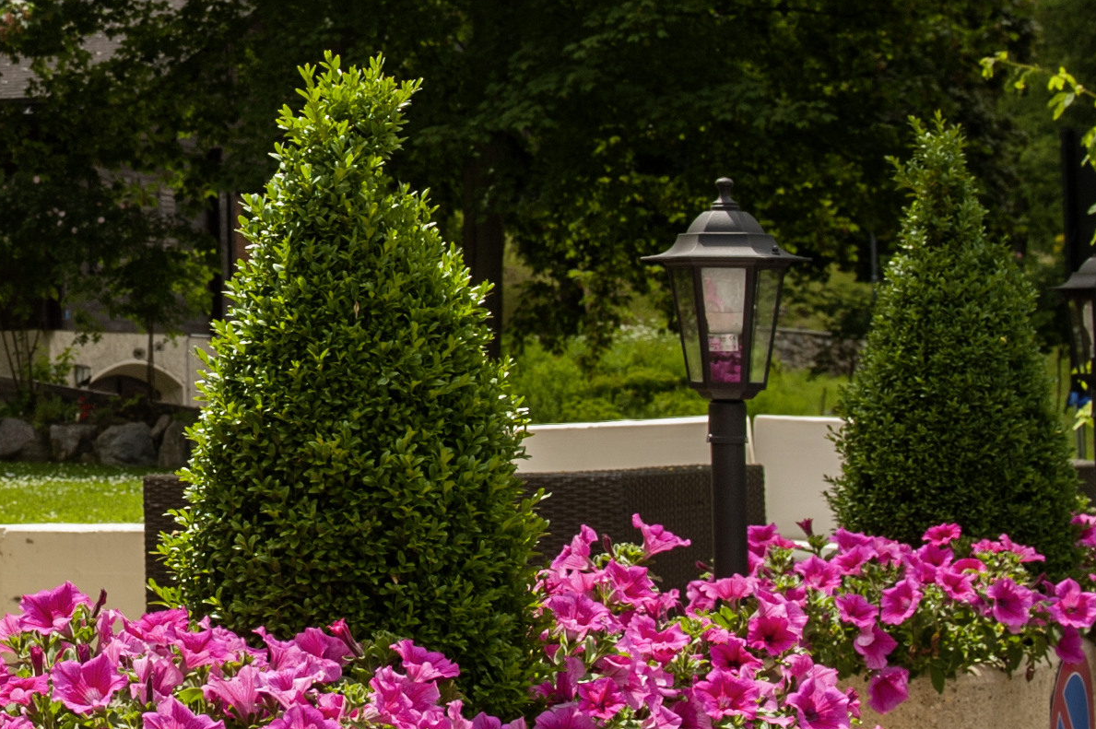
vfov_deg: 12.2
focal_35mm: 111
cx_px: -86
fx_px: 3377
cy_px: 11
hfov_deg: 17.8
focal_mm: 31
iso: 200
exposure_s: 1/250
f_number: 8
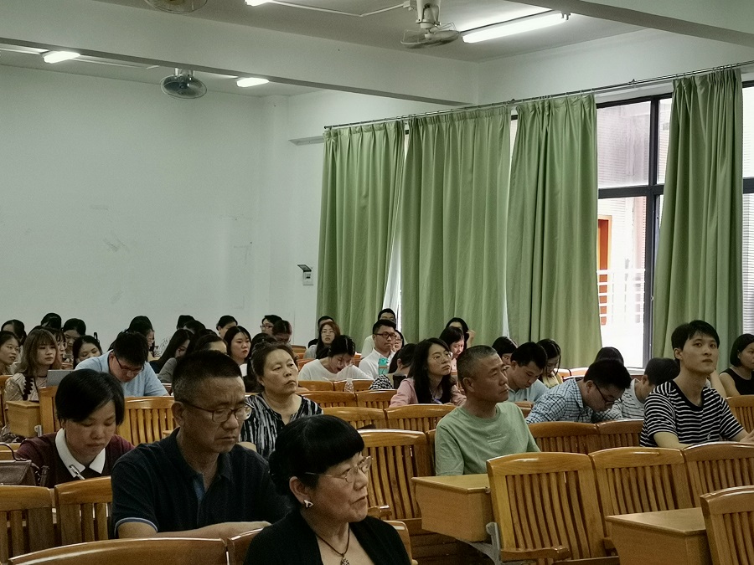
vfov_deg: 23.7
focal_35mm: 62
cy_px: 282
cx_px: 377
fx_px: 1350
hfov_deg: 31.2
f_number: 1.8
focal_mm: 4.75
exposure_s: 1/100
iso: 250
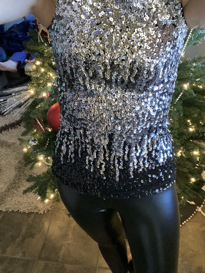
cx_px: 102
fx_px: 237
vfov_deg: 60.0
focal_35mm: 30
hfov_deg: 46.8
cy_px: 136
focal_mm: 2.71
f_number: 2.2
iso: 640
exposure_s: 1/34
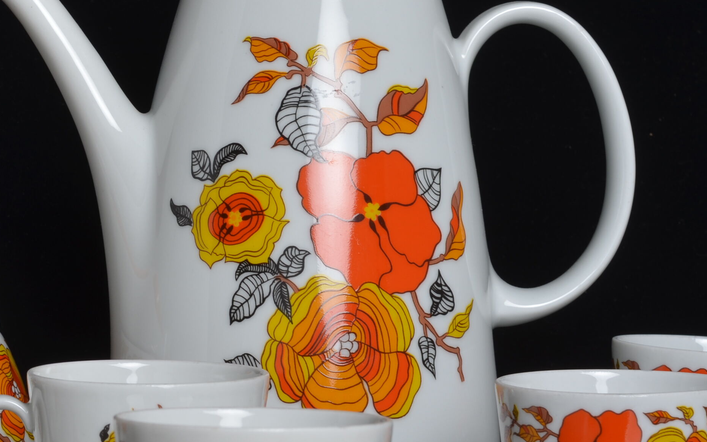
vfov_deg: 8.7
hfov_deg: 13.7
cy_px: 220
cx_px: 40
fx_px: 2910
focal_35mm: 151
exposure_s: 1/125
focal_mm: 50
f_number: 11
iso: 100
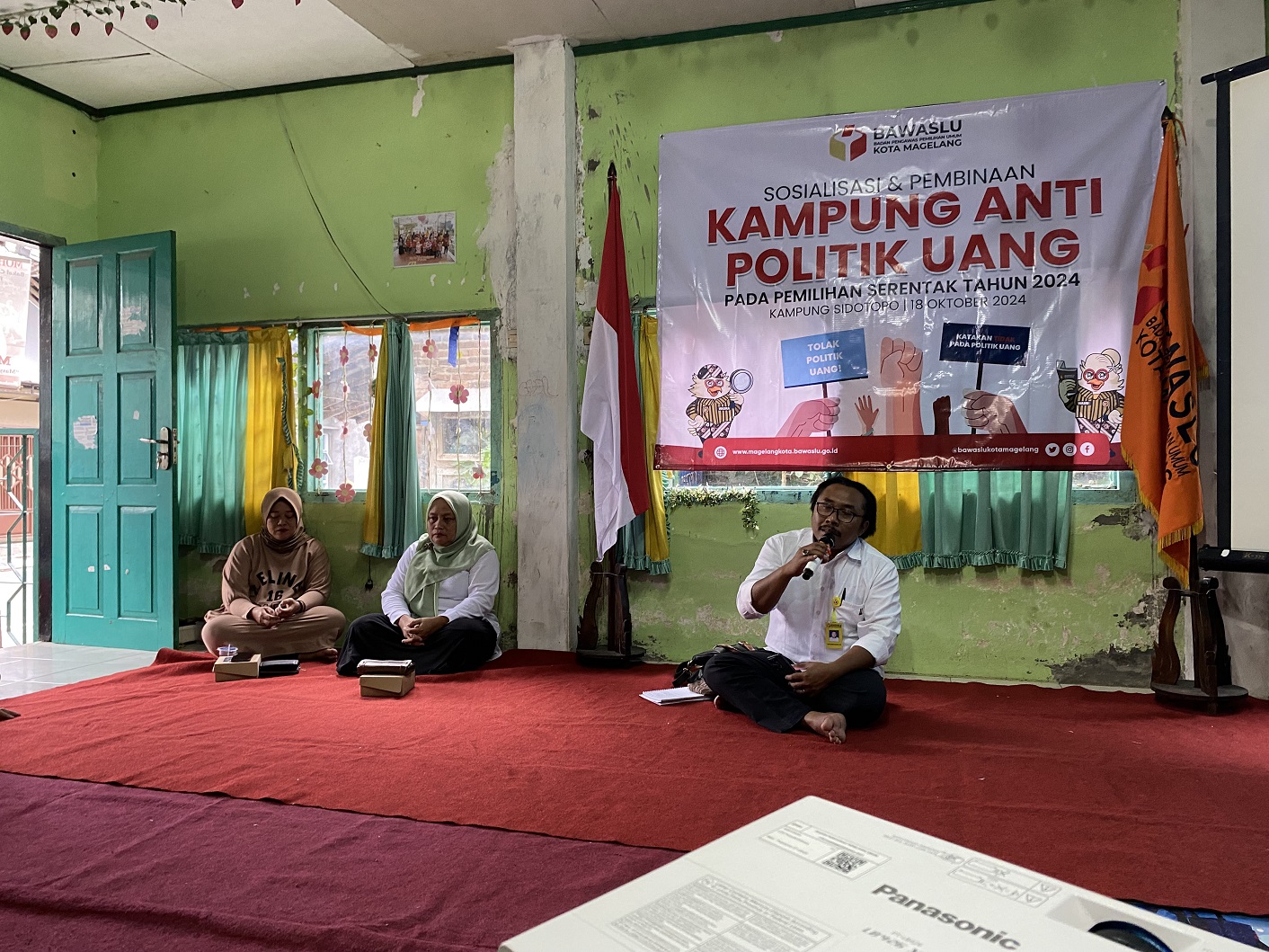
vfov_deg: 53.1
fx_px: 953
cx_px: 634
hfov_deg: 67.3
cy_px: 476
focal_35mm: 26
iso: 200
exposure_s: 1/50
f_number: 1.8
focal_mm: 4.25
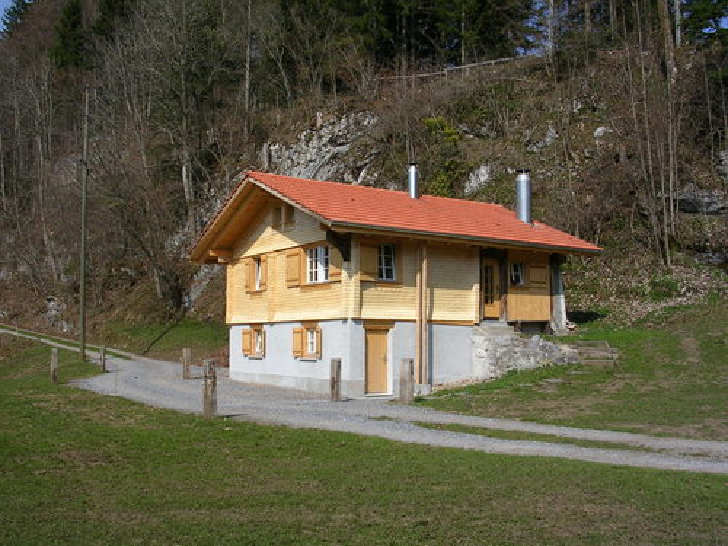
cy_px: 273
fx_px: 799
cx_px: 364
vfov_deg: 37.7
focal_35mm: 38
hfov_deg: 49.0
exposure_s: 1/446
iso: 50
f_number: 5.6
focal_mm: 5.8
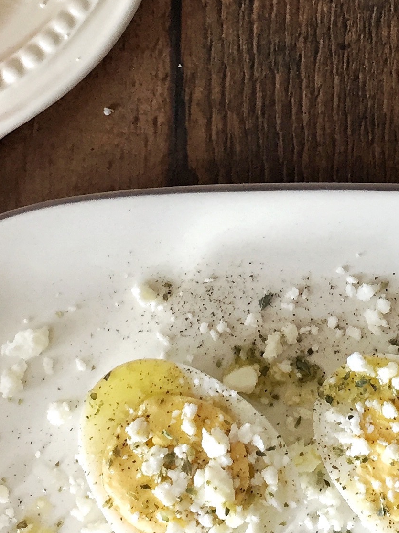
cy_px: 90
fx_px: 1307
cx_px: 300
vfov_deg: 22.6
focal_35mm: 85
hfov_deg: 17.3
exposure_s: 1/30
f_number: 2.2
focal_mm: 4.15
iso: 64
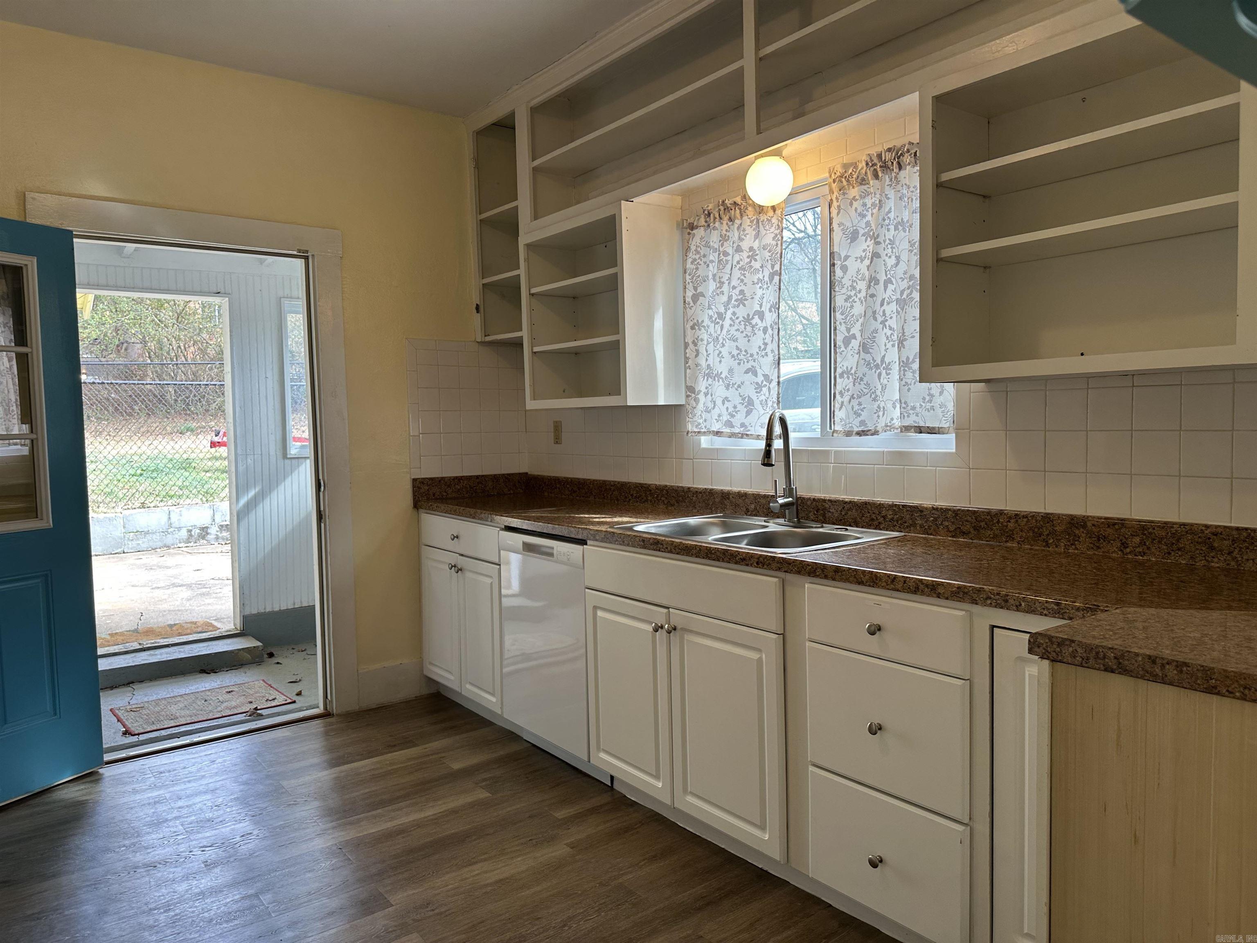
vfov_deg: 56.8
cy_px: 472
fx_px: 872
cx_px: 628
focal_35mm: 24
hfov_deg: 71.6
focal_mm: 6.86
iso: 80
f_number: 1.78
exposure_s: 1/120
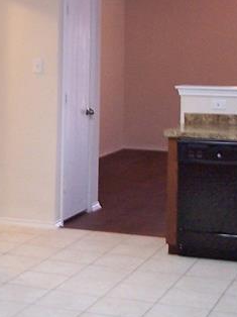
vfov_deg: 15.9
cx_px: 40
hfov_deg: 11.9
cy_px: 160
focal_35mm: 124
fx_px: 1134
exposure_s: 1/10
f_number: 2.8
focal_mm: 6.3
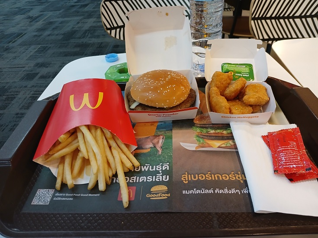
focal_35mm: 26
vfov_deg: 53.0
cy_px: 119
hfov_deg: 67.3
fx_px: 239
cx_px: 159
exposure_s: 1/50
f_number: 1.8
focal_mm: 3.98
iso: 200
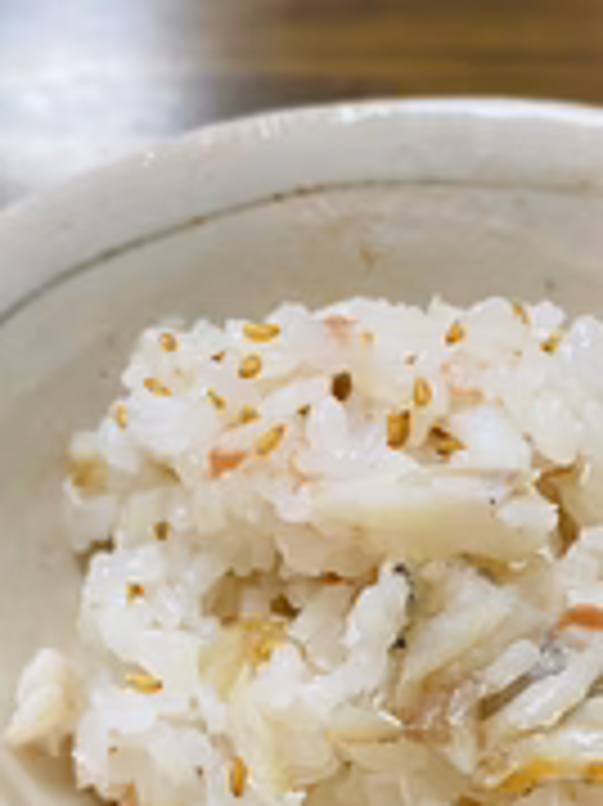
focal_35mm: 56
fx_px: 1302
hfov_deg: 25.9
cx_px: 423
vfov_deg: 33.6
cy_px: 612
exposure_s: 1/60
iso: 125
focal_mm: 4.25
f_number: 1.8
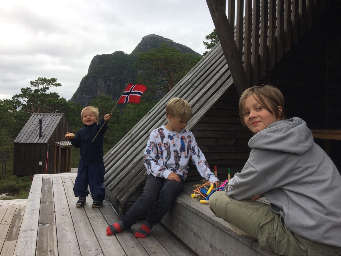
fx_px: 286
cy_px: 128
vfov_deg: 48.2
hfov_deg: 61.7
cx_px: 170
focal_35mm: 29
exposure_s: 1/746
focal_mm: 4.15
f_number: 2.2
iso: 32
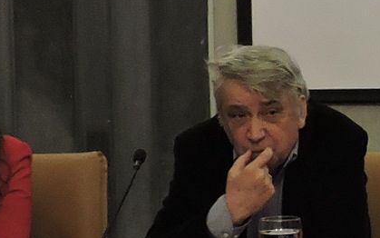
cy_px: 122
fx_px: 1429
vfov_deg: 9.5
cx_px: 558
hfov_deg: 14.2
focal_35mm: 138
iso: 400
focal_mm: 4.3
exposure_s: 1/25
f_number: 3
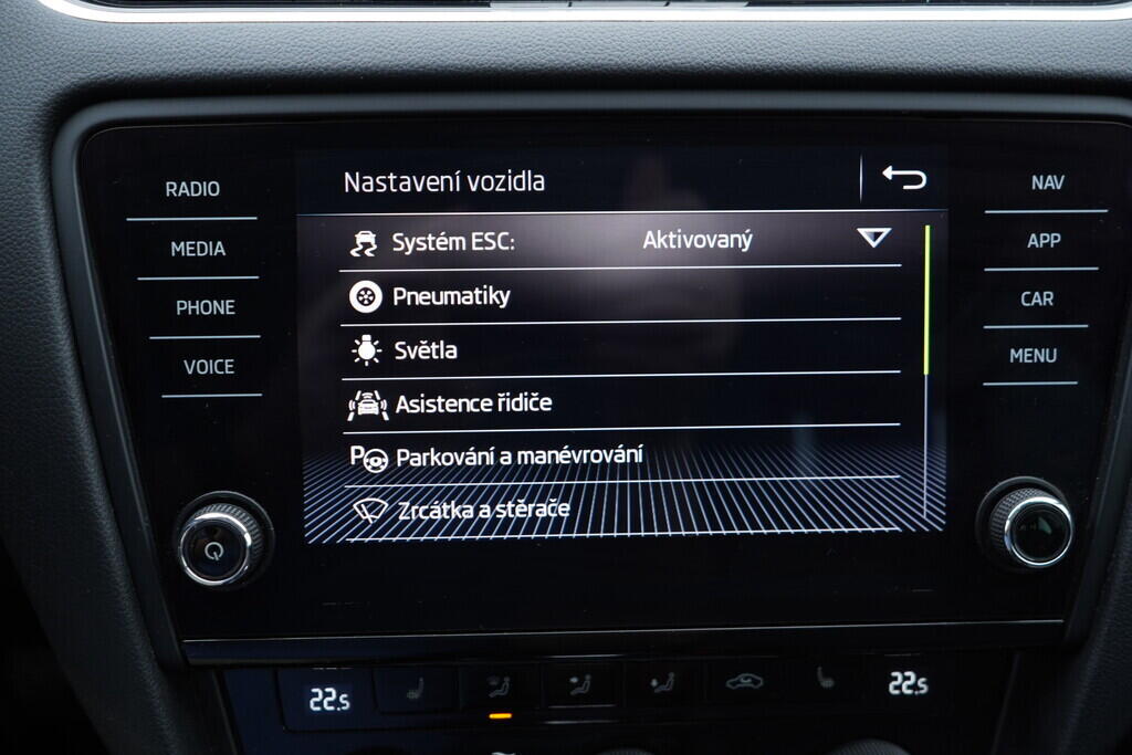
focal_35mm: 36
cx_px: 566
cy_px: 378
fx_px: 1132
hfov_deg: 53.1
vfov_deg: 36.9
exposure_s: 1/40
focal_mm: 24
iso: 200
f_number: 2.8
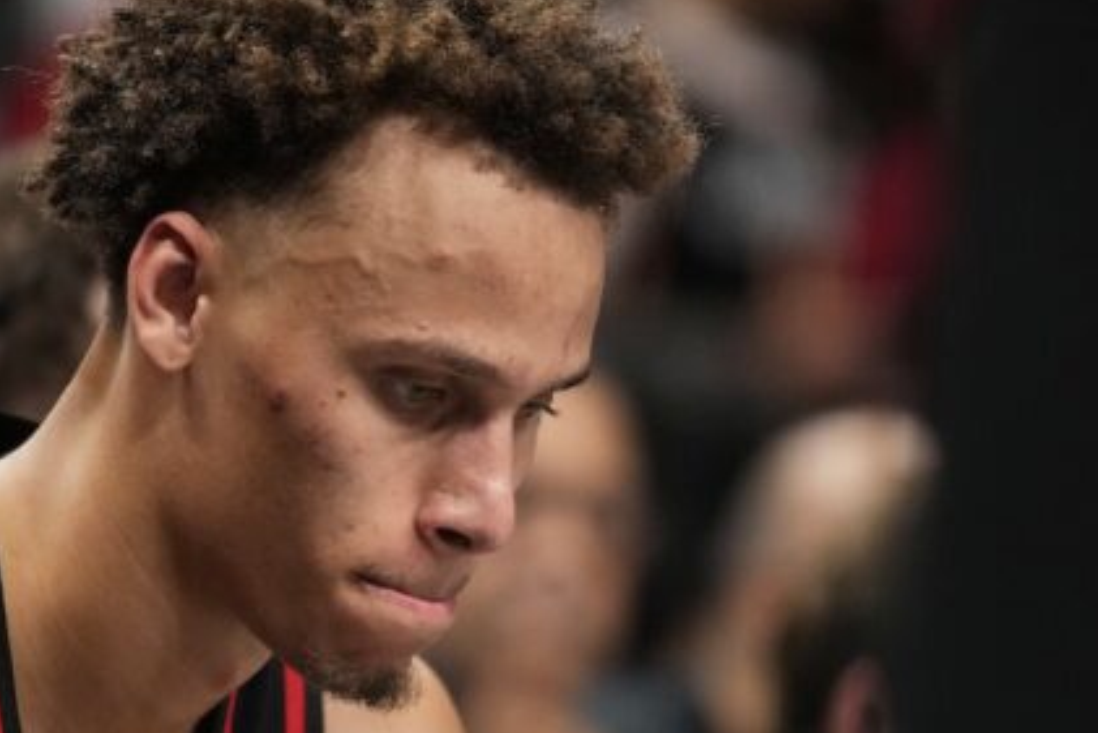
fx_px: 15132
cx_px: 360
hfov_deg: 4.2
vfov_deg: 2.8
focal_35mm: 496
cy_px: 503
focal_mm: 200
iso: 4000
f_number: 2.8
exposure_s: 1/2000
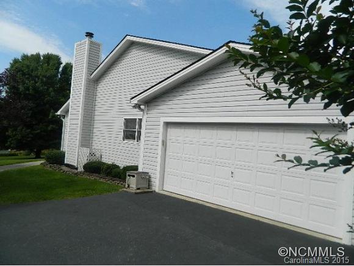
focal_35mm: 25
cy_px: 133
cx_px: 177
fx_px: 256
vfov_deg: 54.9
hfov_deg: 69.3
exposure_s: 1/160
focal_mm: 4.5
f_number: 8.7
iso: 80
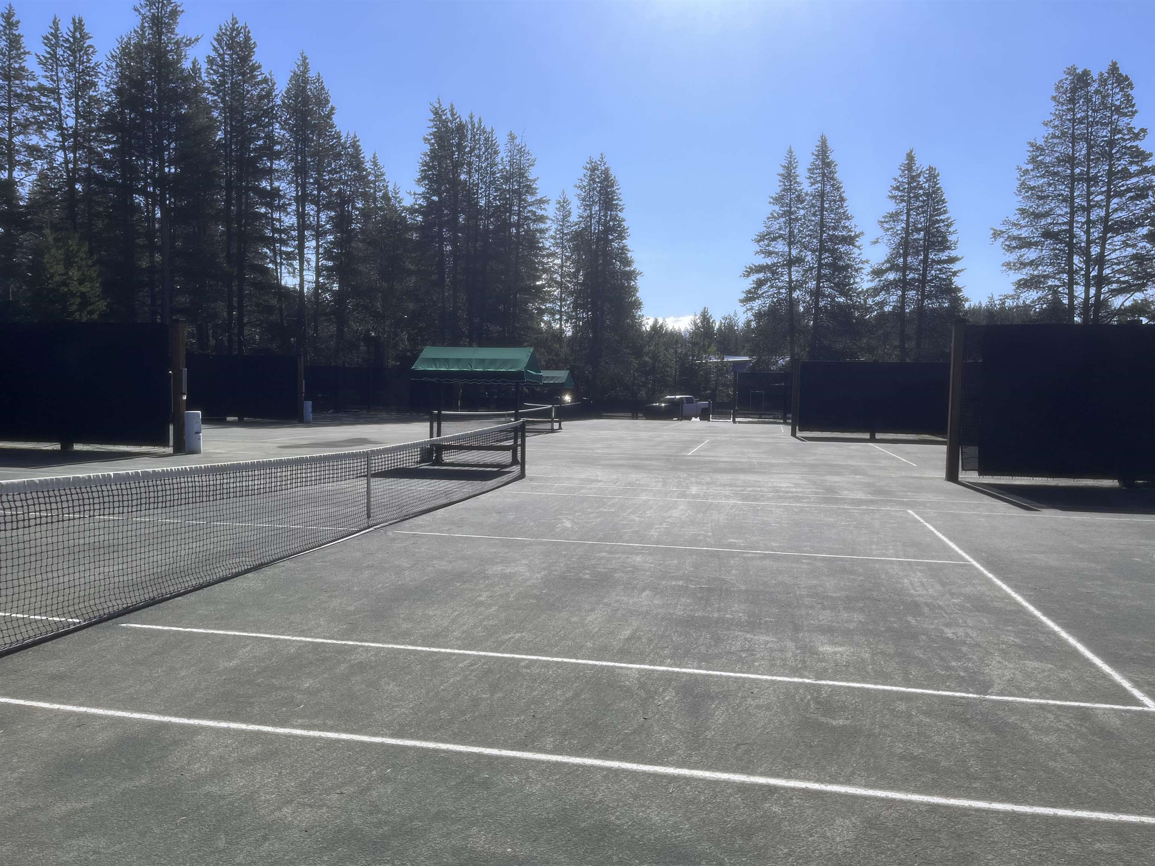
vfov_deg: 53.1
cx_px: 578
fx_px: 868
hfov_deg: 67.3
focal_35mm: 26
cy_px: 433
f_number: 1.6
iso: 50
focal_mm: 5.1
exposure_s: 1/5319
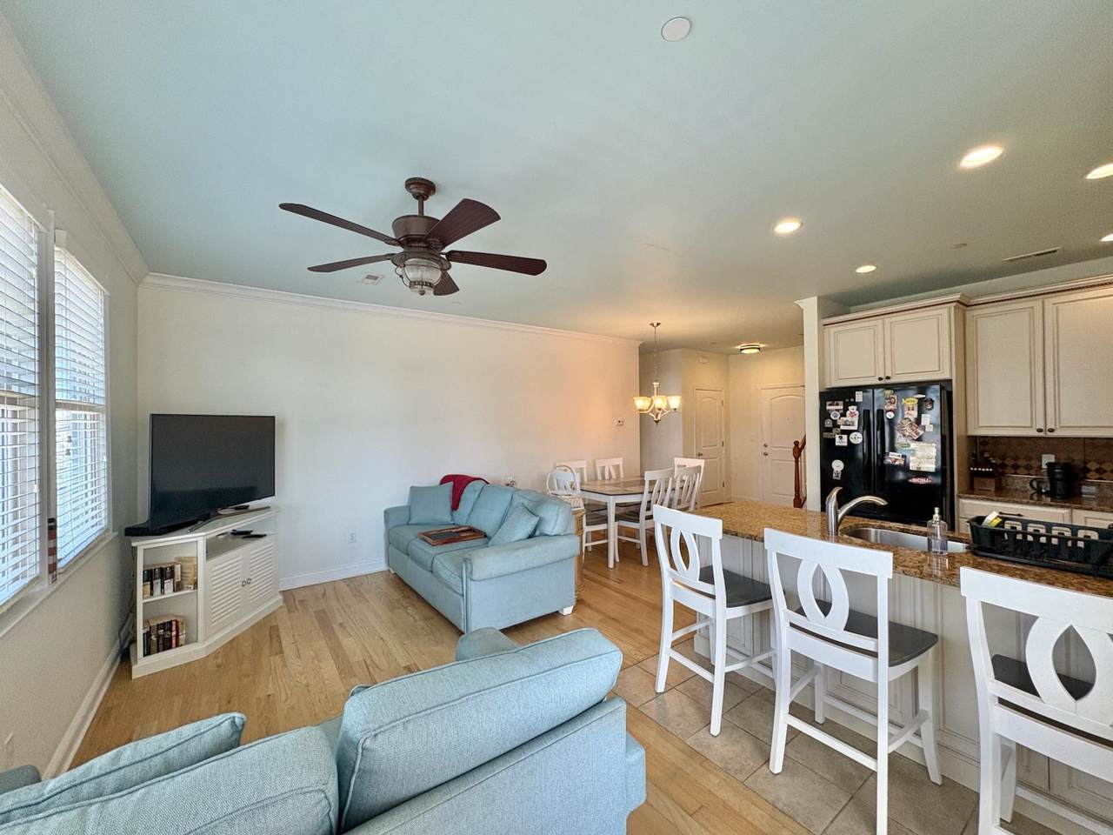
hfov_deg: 102.1
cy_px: 418
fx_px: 450
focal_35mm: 14
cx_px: 556
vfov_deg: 85.7
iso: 160
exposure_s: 1/120
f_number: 2.2
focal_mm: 2.22
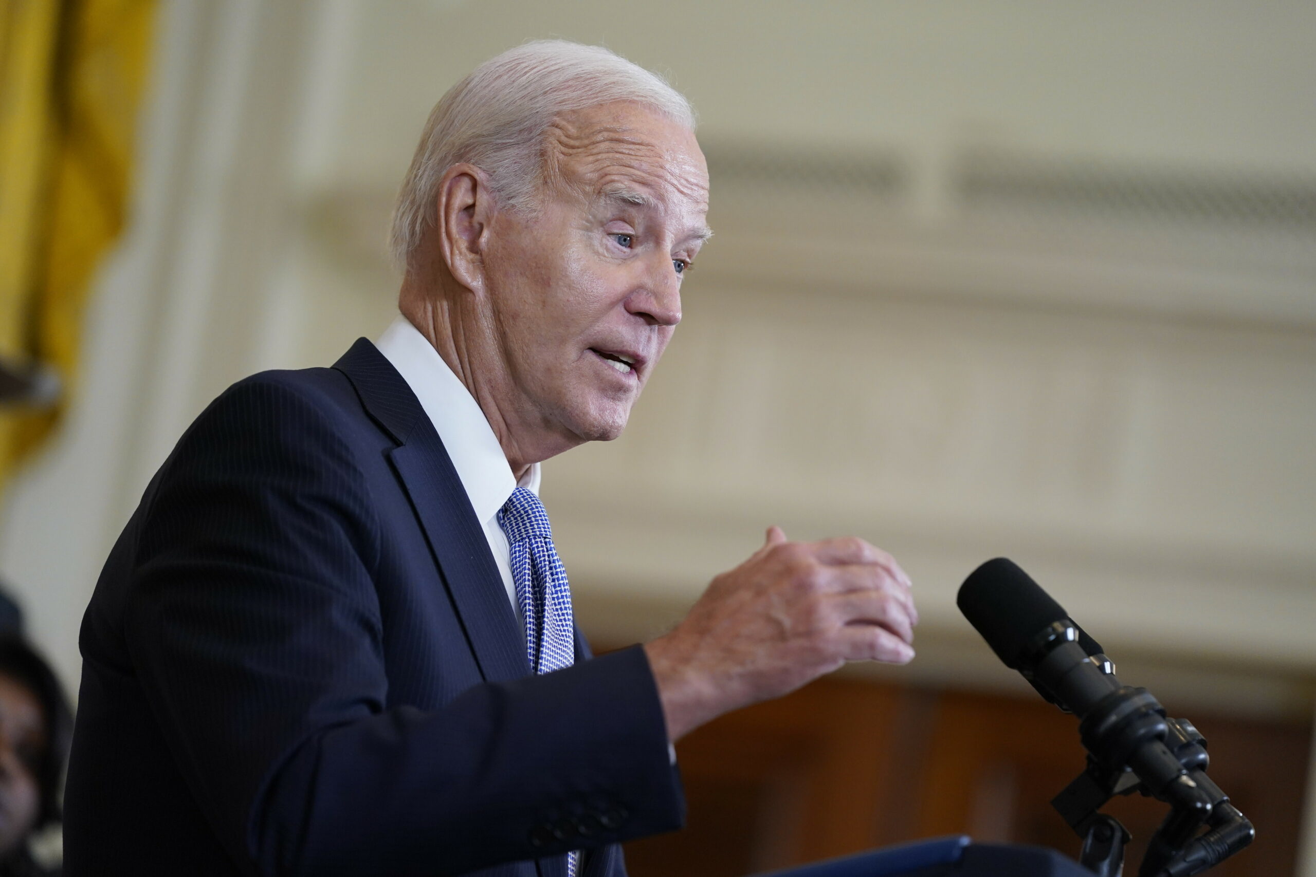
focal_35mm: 192
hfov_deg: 10.7
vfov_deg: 7.2
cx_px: 658
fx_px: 7019
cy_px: 438
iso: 2000
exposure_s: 1/320
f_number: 2.8
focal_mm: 192
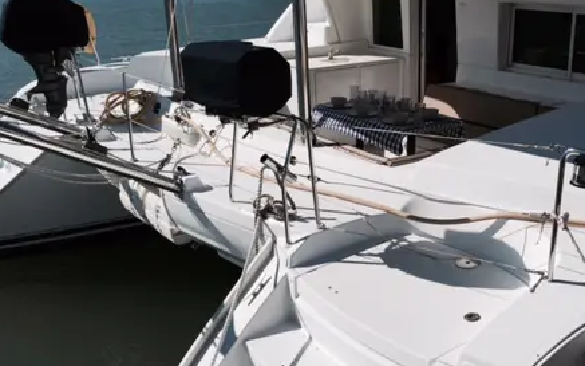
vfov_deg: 28.6
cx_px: 403
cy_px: 205
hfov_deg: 43.6
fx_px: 717
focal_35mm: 45
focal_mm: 4.15
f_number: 2.2
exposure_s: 1/7937
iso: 32
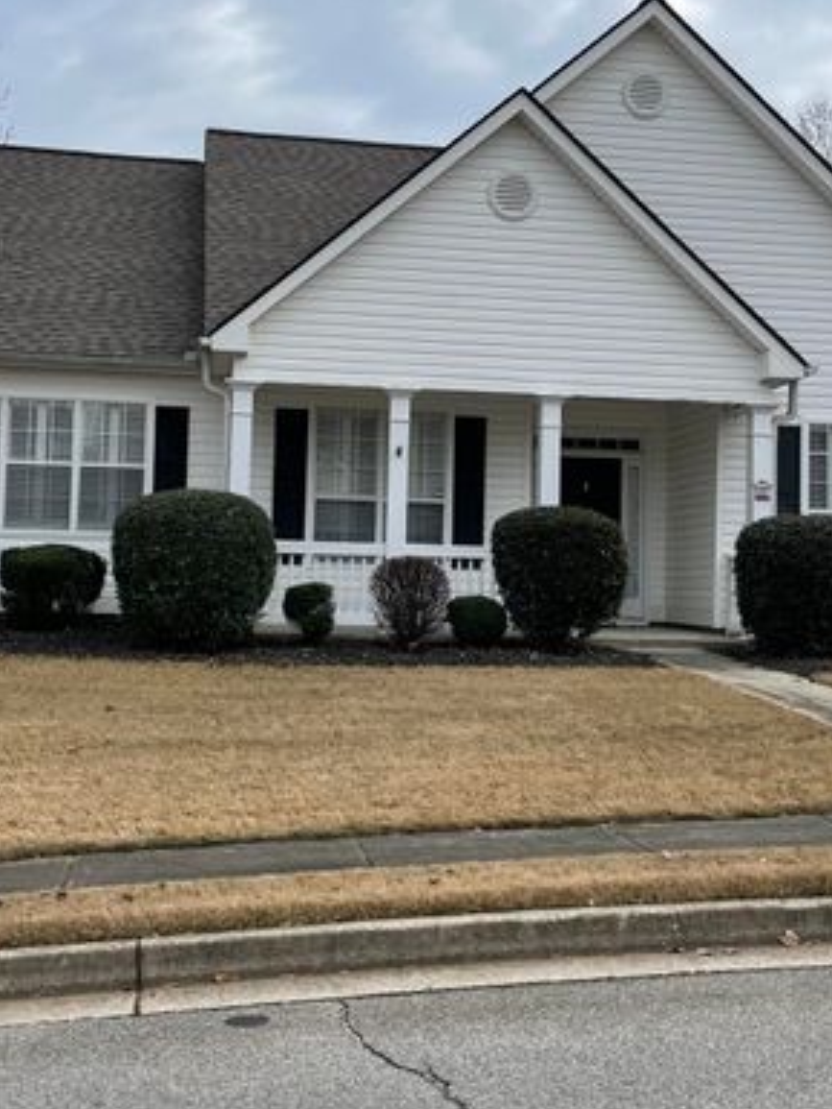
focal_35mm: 45
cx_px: 415
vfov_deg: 42.0
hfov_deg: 32.2
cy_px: 485
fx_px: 1441
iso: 32
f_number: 1.6
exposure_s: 1/3300
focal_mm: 4.2
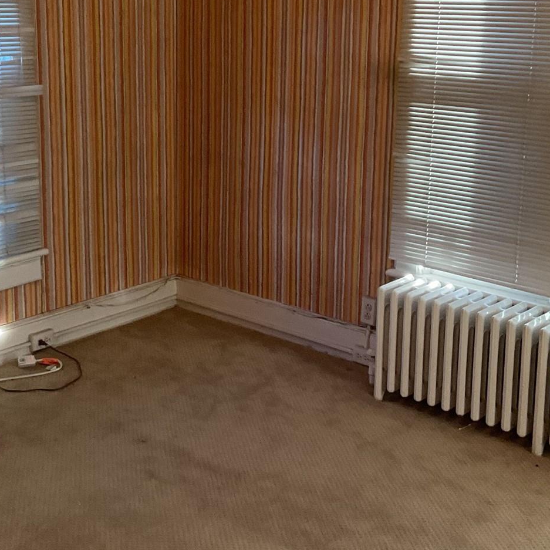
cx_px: 284
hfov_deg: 30.6
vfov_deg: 30.3
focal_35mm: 56
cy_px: 170
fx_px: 1007
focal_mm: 3
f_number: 1.8
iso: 200
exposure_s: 1/50
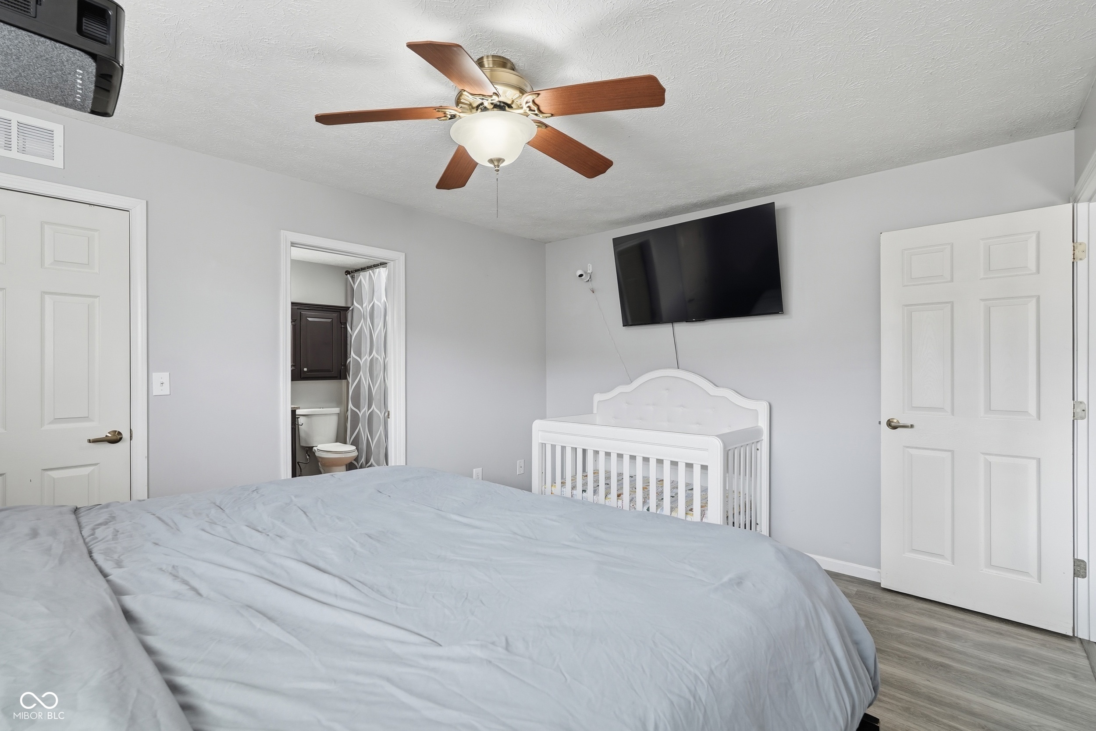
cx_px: 548
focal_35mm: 16
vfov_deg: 72.1
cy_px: 366
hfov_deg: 95.0
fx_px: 502
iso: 640
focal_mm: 16.5
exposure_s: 1/40
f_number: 7.1
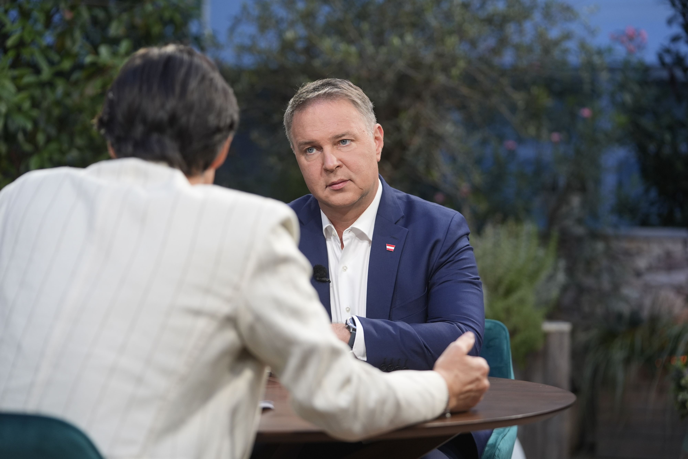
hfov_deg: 21.7
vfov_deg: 14.6
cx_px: 344
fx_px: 1796
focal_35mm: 94
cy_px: 230
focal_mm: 94
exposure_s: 1/400
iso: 1000
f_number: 2.8
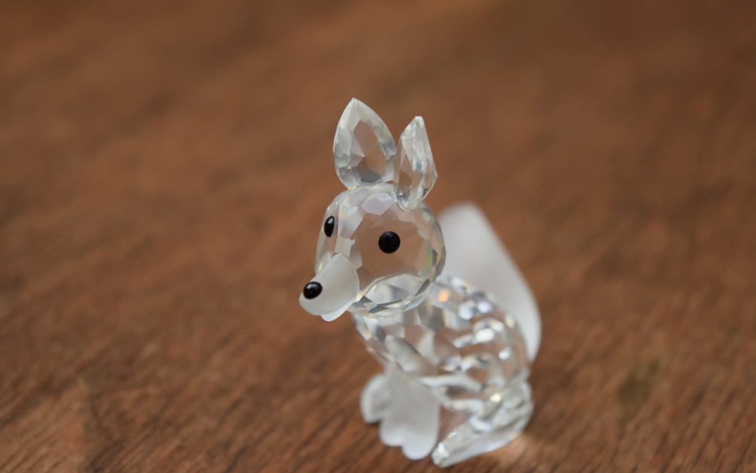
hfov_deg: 24.5
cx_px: 377
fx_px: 1741
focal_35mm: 85
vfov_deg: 15.5
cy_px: 231
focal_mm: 55
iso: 800
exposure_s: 1/60
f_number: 5.6
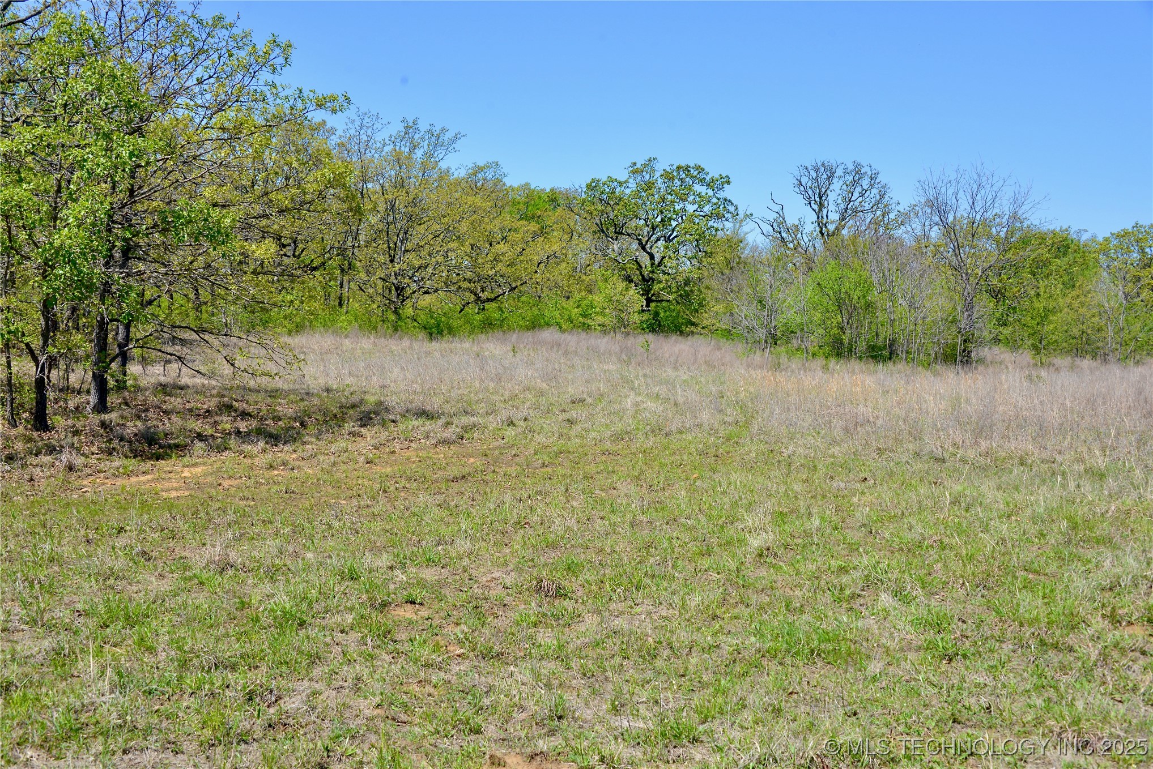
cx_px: 576
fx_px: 1281
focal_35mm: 40
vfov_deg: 33.4
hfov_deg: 48.4
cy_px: 384
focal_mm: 40
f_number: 10
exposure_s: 1/400
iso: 320
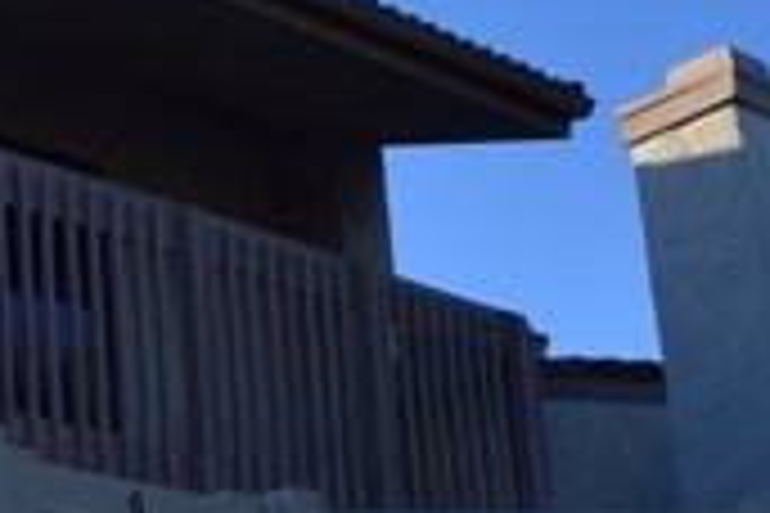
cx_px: -90
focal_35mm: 101
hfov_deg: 19.3
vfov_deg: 13.2
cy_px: 587
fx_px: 2160
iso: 400
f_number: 11
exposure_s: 1/400
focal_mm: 18
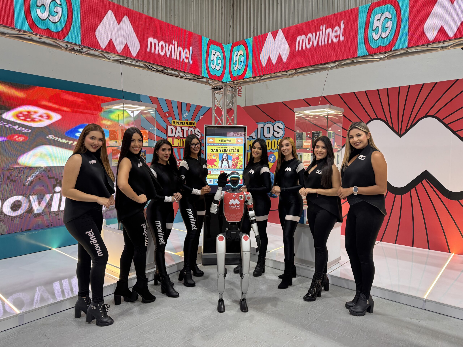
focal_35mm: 24
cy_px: 174
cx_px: 232
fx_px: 321
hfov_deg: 71.6
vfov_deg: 56.8
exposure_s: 1/60
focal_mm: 6.76
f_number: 1.78
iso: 125
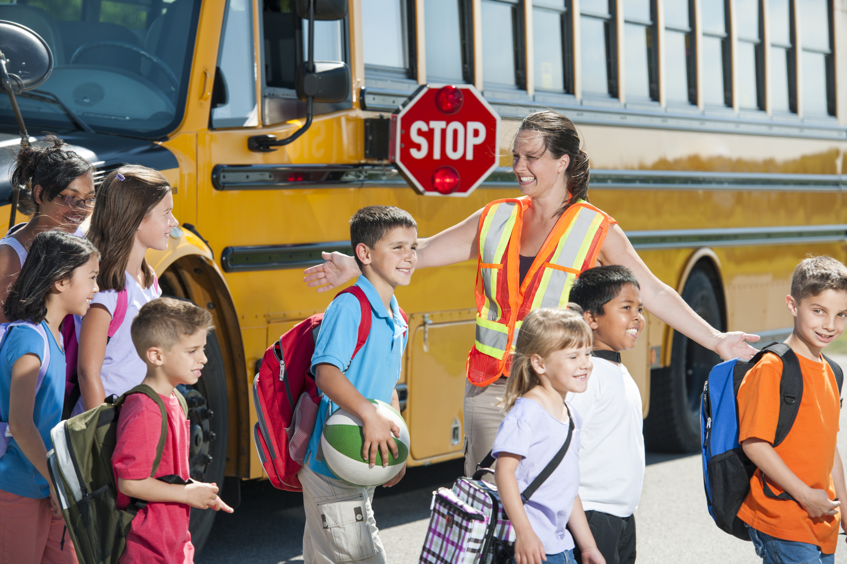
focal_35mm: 150
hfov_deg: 13.7
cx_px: 424
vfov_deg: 9.1
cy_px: 282
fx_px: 3529
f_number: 5.6
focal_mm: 150
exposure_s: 1/250
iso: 100
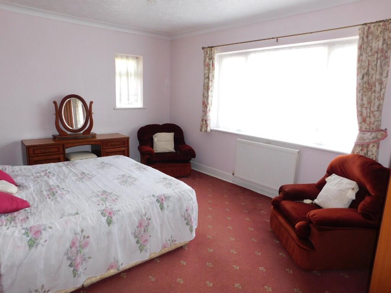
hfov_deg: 73.9
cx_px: 196
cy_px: 146
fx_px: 260
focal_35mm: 23
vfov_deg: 58.9
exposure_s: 1/30
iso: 140
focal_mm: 4
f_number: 3
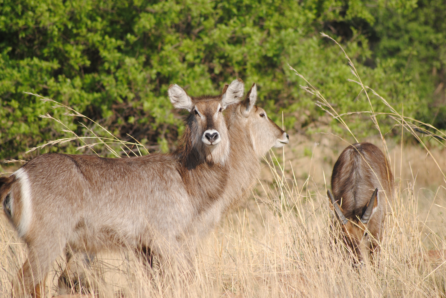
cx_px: 223
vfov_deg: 3.8
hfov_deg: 5.7
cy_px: 149
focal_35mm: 360
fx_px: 4465
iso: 200
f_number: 5.3
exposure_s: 1/800
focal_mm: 240
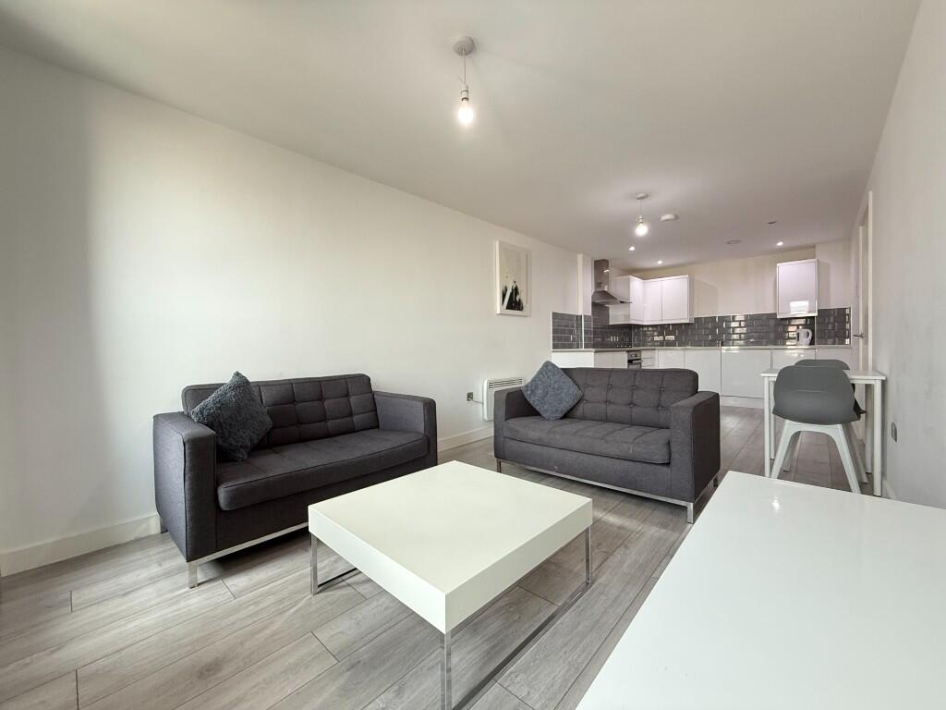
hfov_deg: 102.1
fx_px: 383
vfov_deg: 85.7
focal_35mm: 14
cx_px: 473
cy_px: 355
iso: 400
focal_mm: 2.22
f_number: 2.2
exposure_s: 1/73
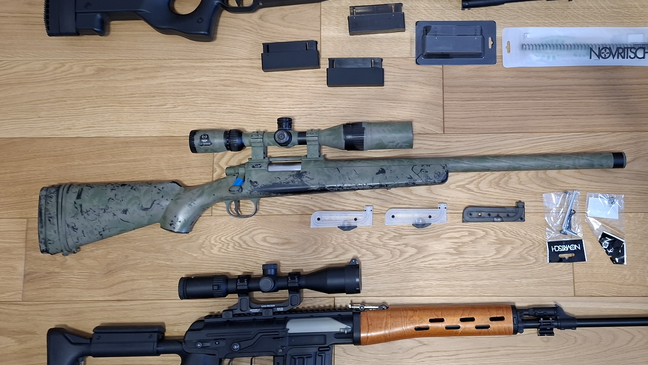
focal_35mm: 37
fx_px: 636
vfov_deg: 32.0
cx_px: 401
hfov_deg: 53.5
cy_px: 162
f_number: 1.8
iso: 400
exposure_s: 1/25
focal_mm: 5.54
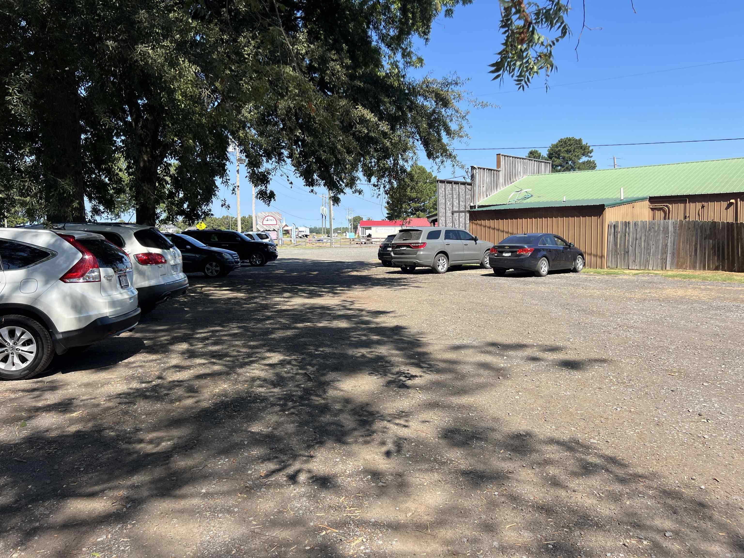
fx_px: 559
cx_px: 372
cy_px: 279
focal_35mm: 26
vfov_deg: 53.1
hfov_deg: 67.3
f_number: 1.5
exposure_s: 1/2457
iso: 50
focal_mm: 5.7
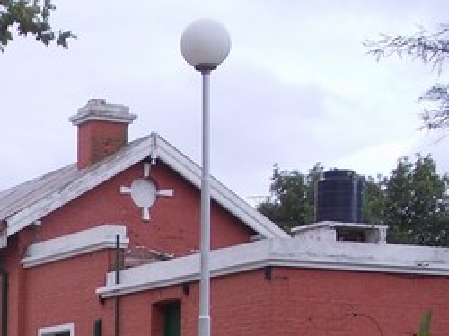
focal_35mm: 132
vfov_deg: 10.8
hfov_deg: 14.3
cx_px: -158
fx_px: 1711
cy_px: 489
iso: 80
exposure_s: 1/160
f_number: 3.3
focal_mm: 6.1
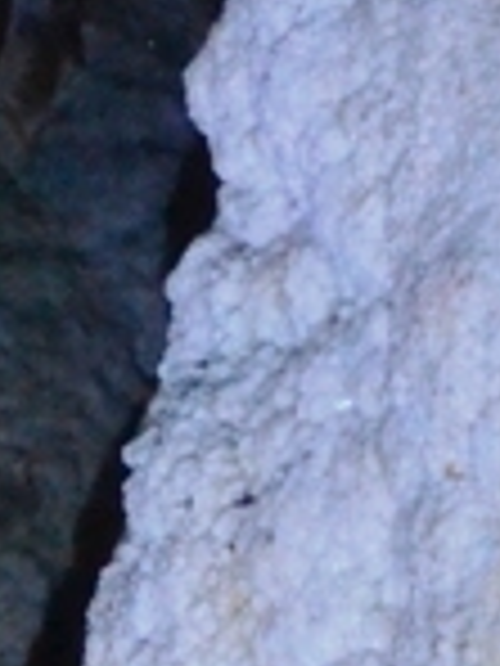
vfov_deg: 7.3
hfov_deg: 5.4
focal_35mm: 269
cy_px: 0
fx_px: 5181
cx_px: -568
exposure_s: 1/15
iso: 1600
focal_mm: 20
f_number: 3.5
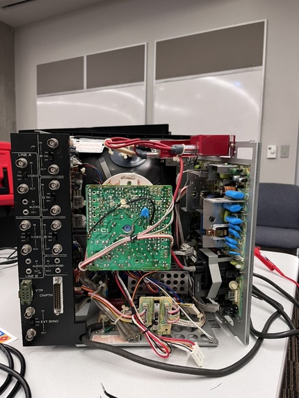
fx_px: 299
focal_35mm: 26
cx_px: 150
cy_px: 199
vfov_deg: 67.3
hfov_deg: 53.1
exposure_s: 1/60
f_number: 1.6
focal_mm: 5.1
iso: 125
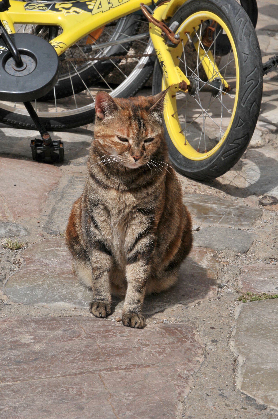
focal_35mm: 123
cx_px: 139
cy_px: 210
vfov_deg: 16.7
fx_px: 1428
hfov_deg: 11.1
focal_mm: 82
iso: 200
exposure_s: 1/250
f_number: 20
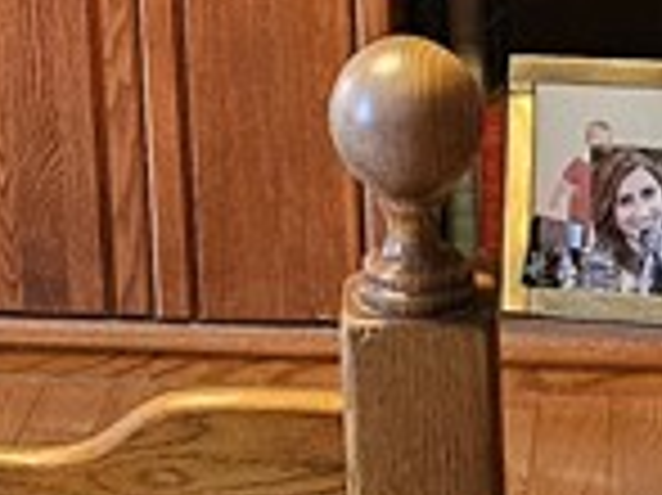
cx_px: -122
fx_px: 3191
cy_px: -302
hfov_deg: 11.6
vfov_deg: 8.6
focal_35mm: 167
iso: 640
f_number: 1.8
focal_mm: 5
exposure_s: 1/60
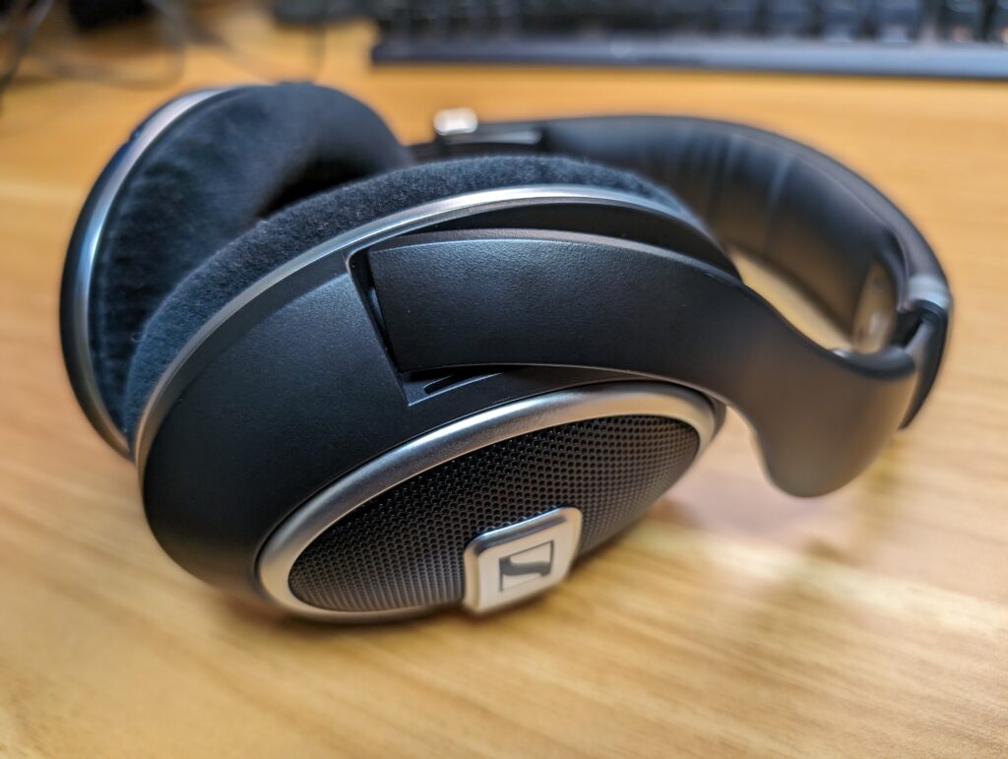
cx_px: 504
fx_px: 700
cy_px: 380
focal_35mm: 24
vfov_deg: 56.9
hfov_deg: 71.5
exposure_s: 1/92.5
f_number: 1.68
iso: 124
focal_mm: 6.9
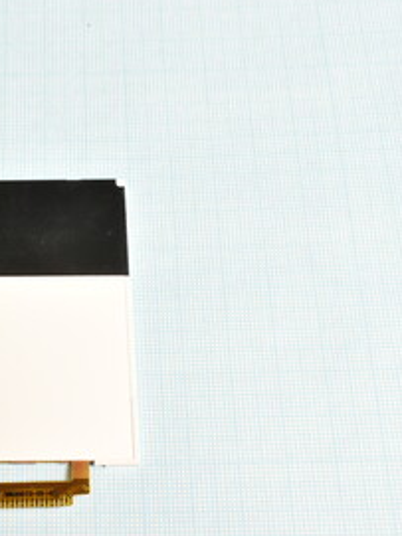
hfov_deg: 22.2
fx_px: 992
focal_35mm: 64
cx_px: 20
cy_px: 320
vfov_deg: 30.2
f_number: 11
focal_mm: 24
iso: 800
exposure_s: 1/200
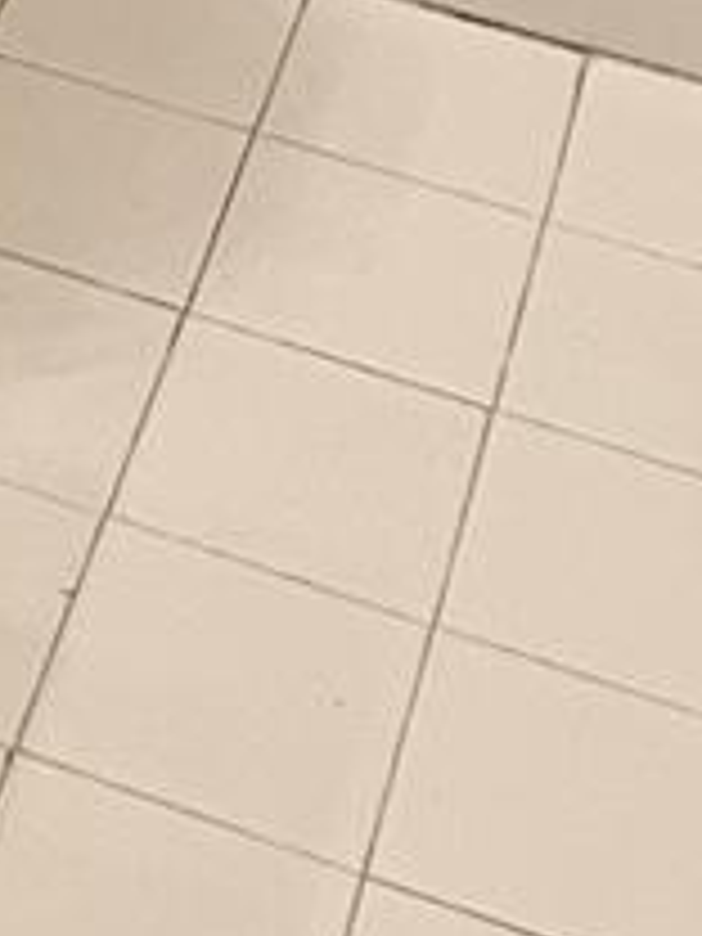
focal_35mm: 150
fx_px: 4056
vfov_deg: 10.6
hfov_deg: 9.4
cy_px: -1526
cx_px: -544
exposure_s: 1/60
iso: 80
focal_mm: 4.2
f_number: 1.6
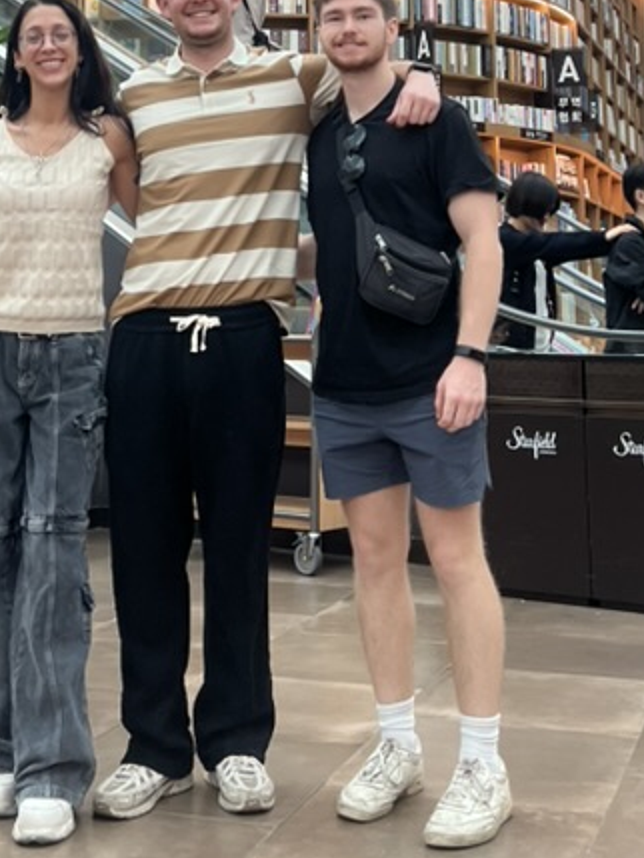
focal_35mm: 62
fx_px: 1537
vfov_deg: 29.0
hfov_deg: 23.6
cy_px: -20
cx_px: 286
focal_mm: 5.7
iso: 64
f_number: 1.5
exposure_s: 1/120
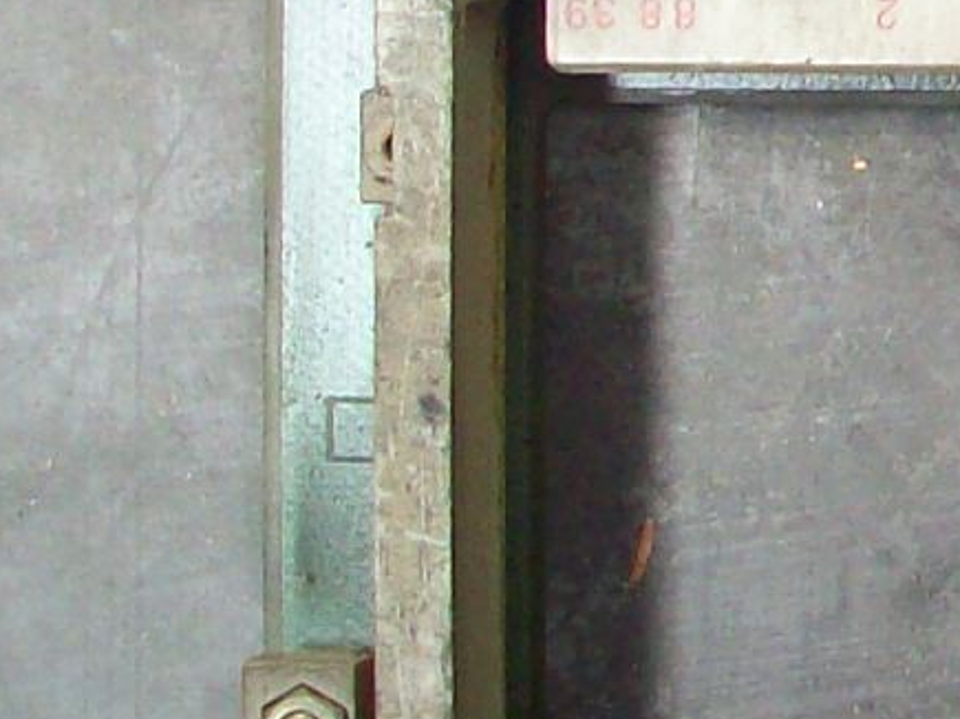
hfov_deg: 11.0
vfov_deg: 9.1
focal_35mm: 160
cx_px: 2077
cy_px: -271
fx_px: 4436
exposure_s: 1/44.7
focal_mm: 5.7
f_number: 2.8
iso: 160
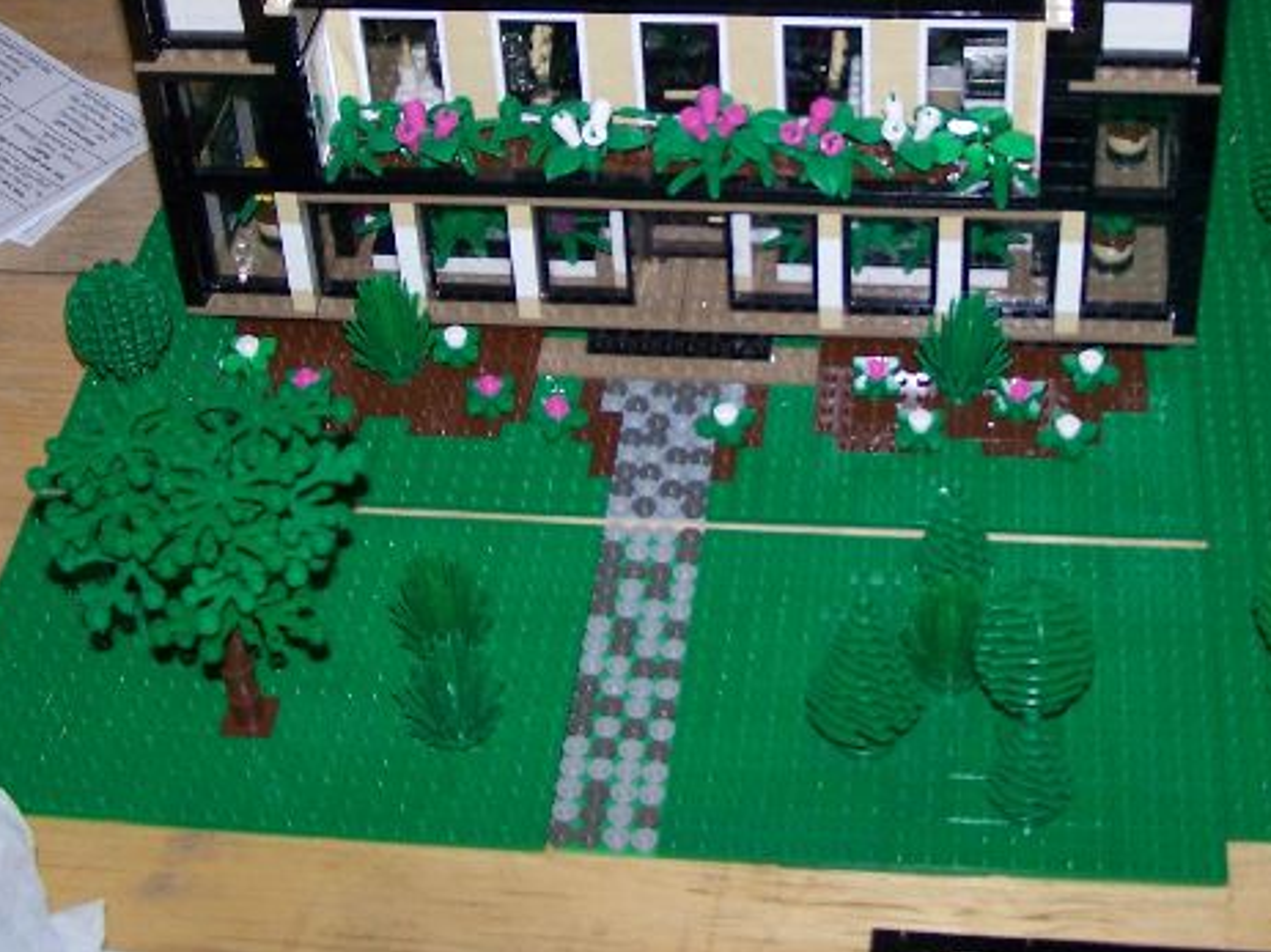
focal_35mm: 65
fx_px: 2386
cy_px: 192
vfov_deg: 22.3
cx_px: 752
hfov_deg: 29.8
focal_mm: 6.3
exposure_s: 1/60
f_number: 2.8
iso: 140
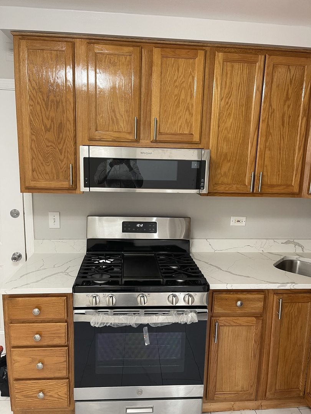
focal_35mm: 25
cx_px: 156
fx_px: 299
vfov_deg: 69.4
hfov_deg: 54.9
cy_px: 207
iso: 200
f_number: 1.6
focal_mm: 5.1
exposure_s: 1/60
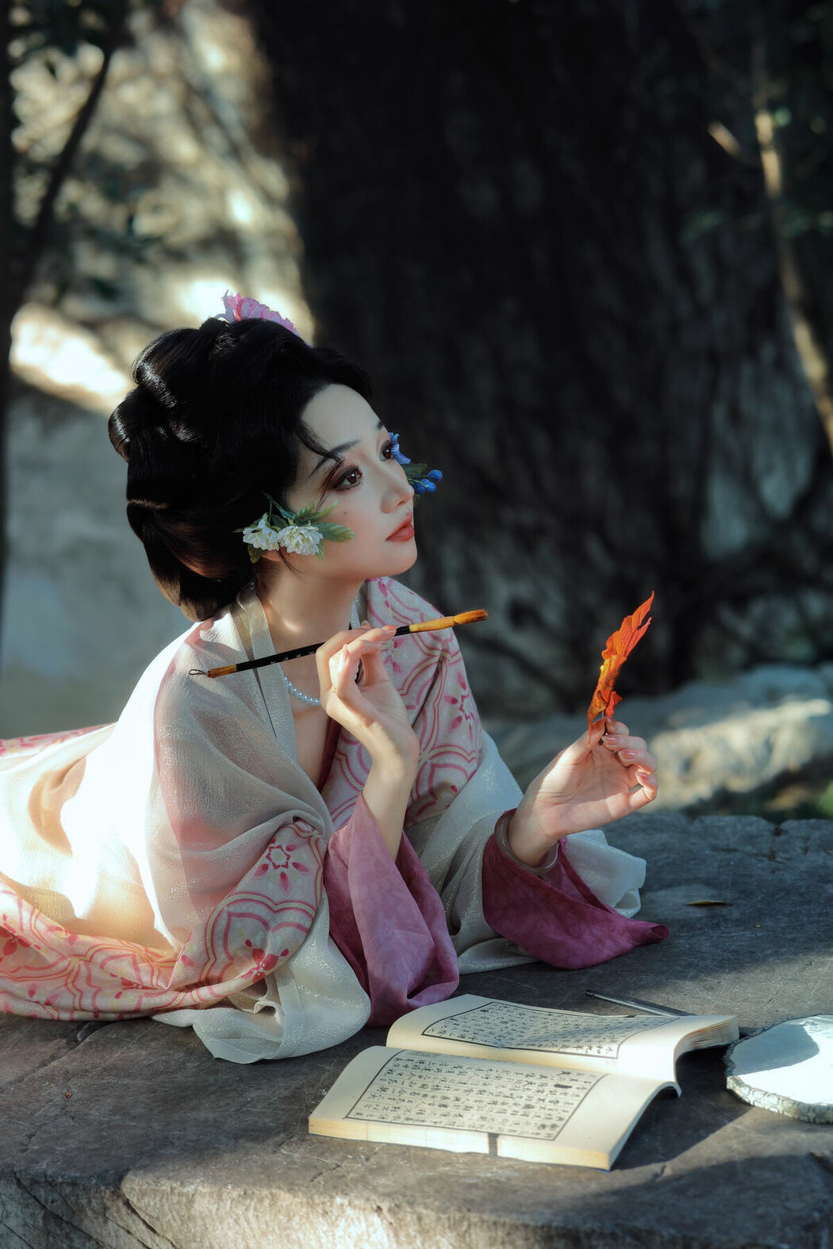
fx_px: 2950
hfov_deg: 16.1
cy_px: 624
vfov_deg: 23.9
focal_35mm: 85
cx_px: 416
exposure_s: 1/160
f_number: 4
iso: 250
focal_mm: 85
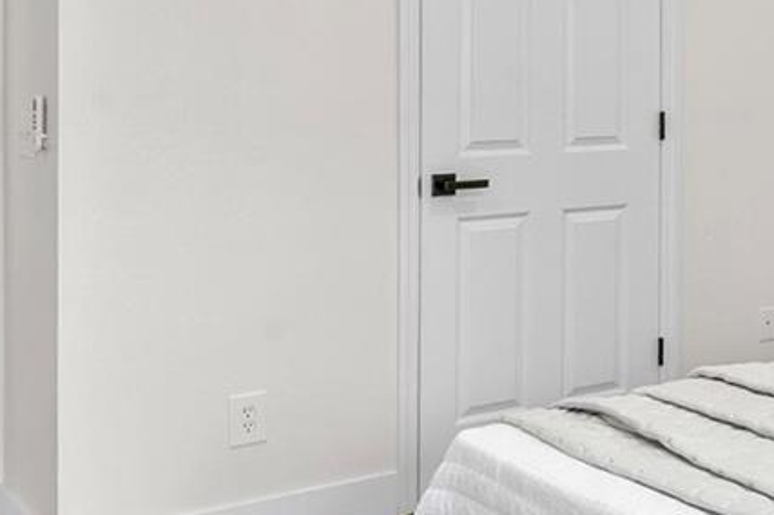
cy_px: 29
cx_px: 1050
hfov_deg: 27.1
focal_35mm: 60
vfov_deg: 21.9
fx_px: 1289
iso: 100
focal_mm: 16
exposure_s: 1/8
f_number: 10
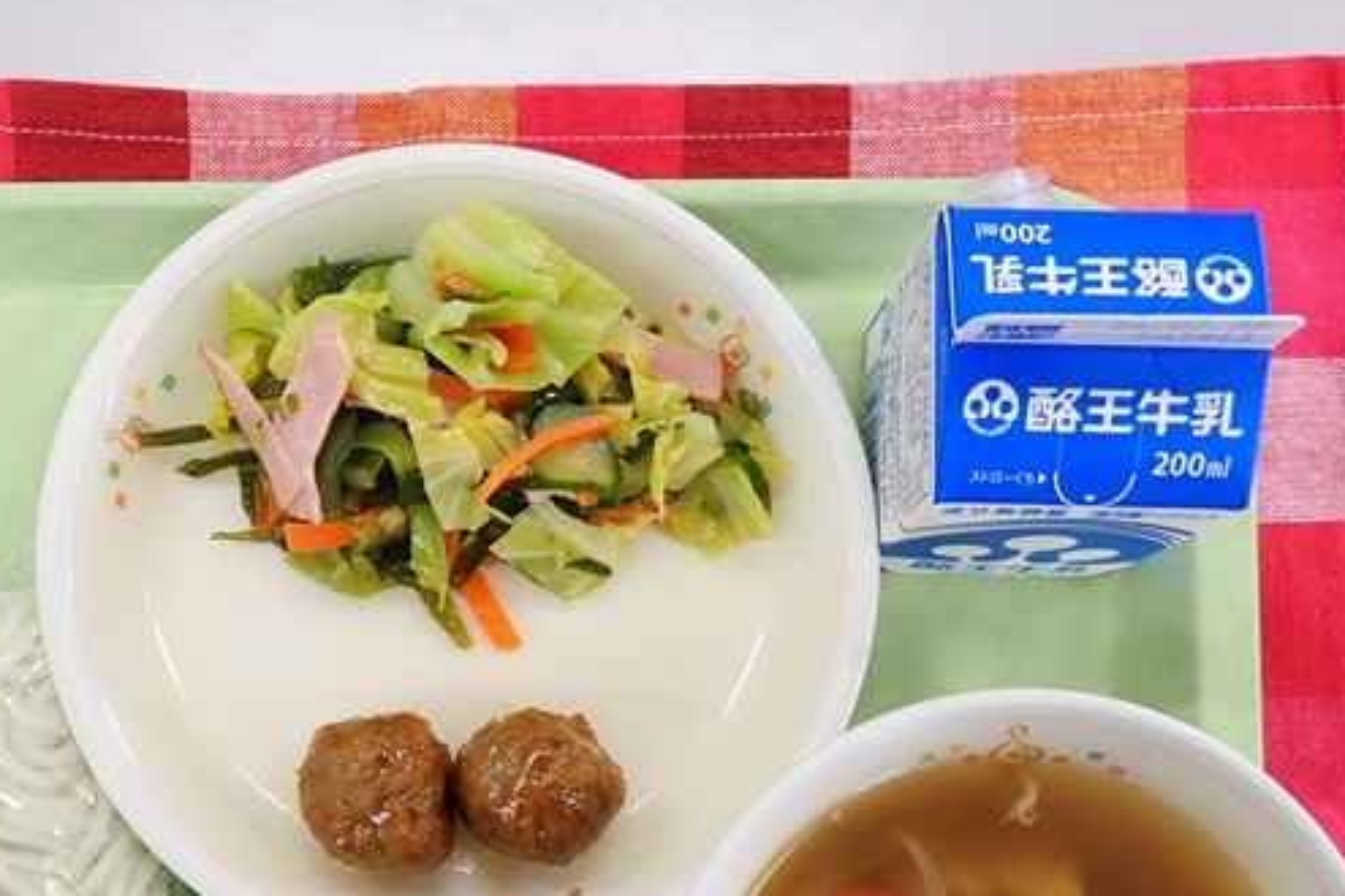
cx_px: 489
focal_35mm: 42
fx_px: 1569
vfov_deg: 30.5
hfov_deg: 45.9
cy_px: 798
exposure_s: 1/125
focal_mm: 4.5
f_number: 2
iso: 125
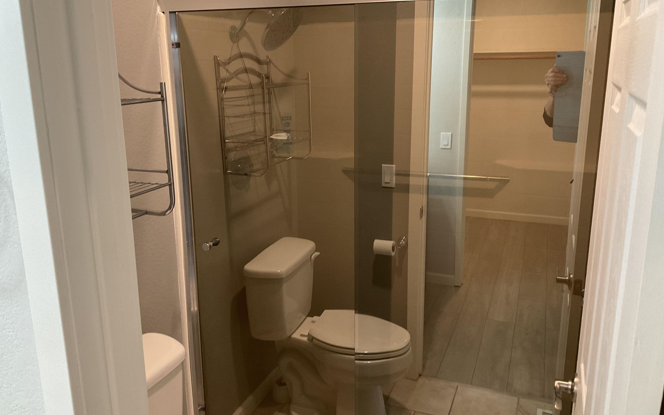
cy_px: 188
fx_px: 561
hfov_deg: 61.2
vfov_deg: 40.6
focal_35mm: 31
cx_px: 332
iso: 160
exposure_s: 1/60
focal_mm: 3
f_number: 1.8
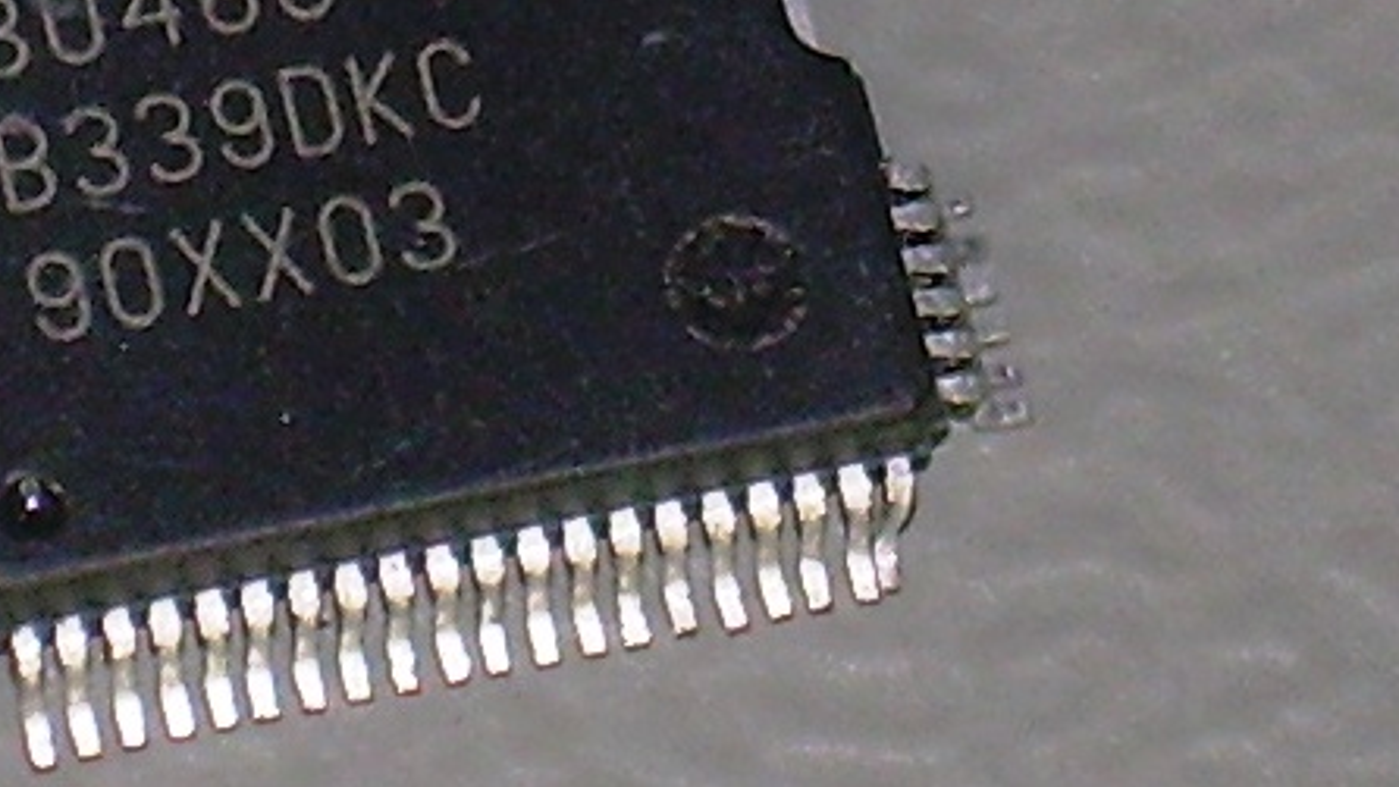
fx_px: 8570
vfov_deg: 5.3
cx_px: 301
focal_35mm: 231
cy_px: 155
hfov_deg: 9.3
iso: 50
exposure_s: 1/60
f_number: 4.9
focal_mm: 18.9
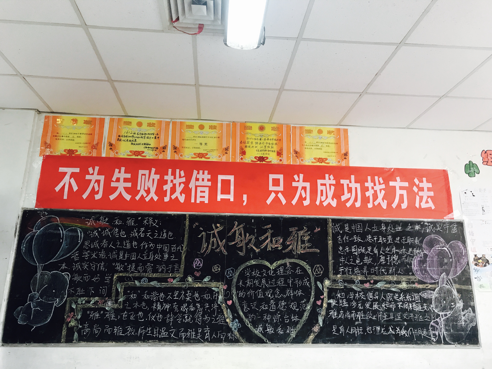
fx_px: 398
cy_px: 184
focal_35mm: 28
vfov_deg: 49.7
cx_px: 246
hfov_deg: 63.4
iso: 40
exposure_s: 1/33
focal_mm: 3.99
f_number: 1.8
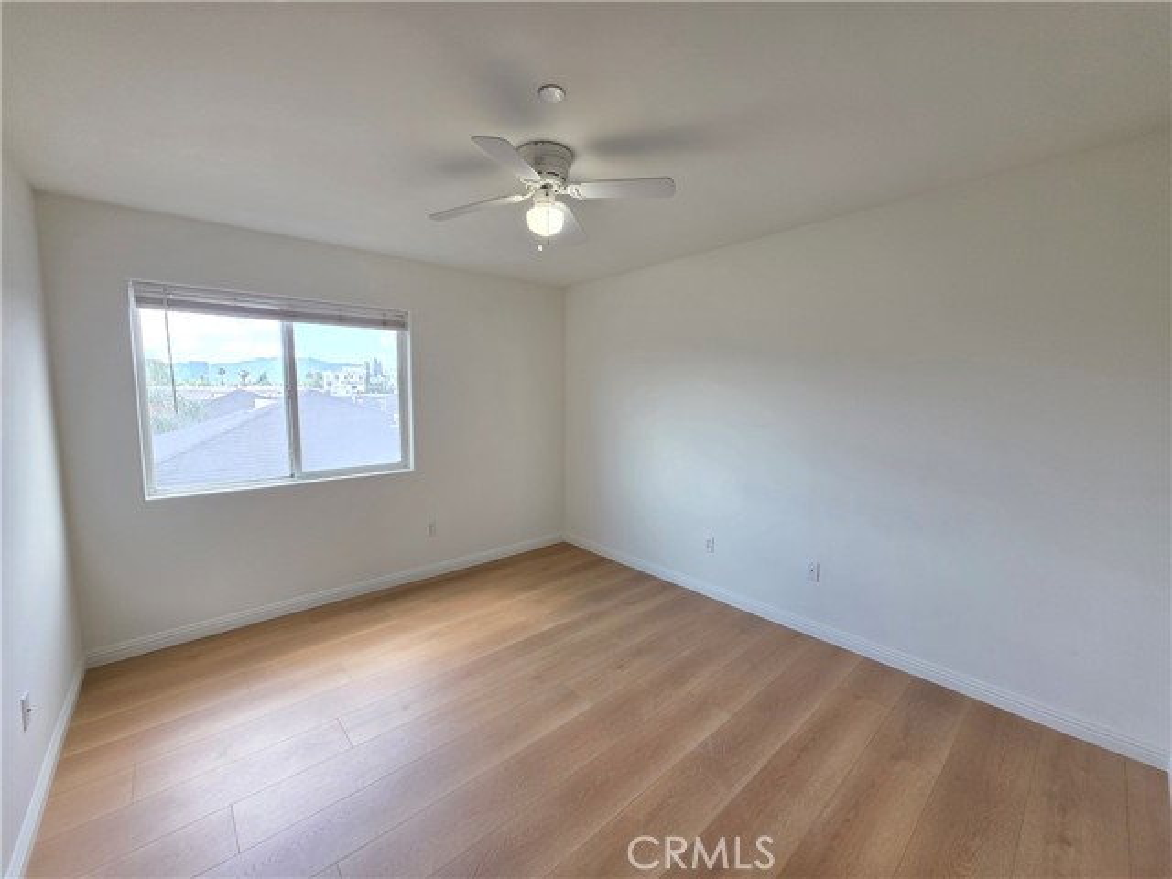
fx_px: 440
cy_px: 440
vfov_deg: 89.9
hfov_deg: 106.2
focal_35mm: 13
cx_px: 586
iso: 64
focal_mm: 2.2
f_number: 1.9
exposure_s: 1/120
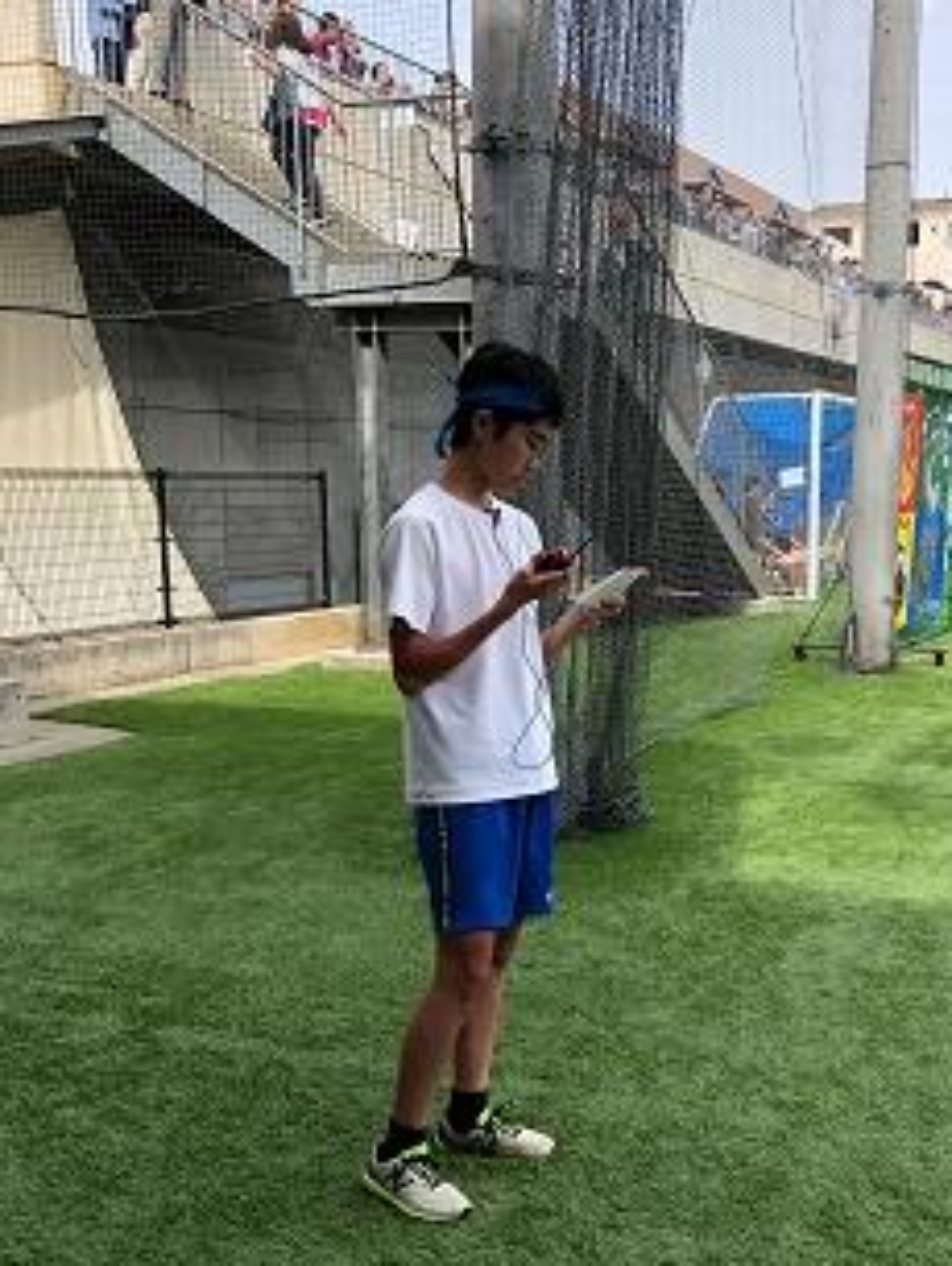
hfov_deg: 36.4
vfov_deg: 47.4
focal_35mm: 39
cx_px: 658
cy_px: 782
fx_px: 1428
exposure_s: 1/813
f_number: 1.8
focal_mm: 4
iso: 20
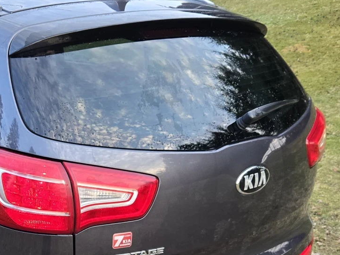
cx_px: 50
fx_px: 599
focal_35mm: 61
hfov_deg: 30.6
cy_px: 264
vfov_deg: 22.9
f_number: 1.8
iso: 125
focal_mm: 5.4
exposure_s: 1/180
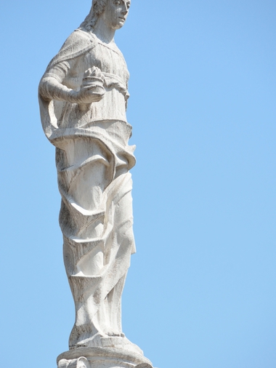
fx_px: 4228
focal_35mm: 398
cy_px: 192
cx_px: 116
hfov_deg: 3.7
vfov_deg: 5.0
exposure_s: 1/400
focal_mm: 200
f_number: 5.6
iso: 100
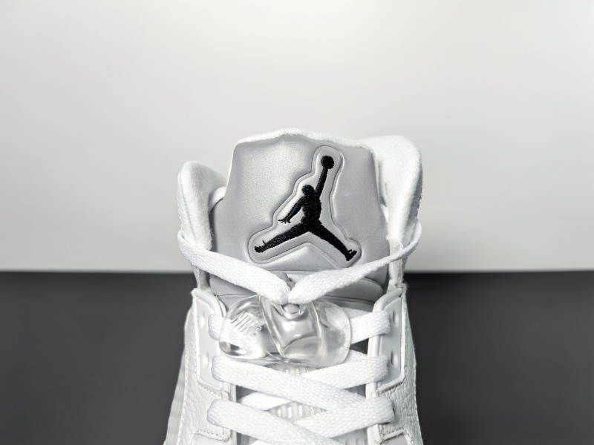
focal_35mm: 27
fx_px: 463
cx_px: 297
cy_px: 222
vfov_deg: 51.4
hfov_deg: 65.3
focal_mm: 6.98
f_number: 2
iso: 500
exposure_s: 1/2304
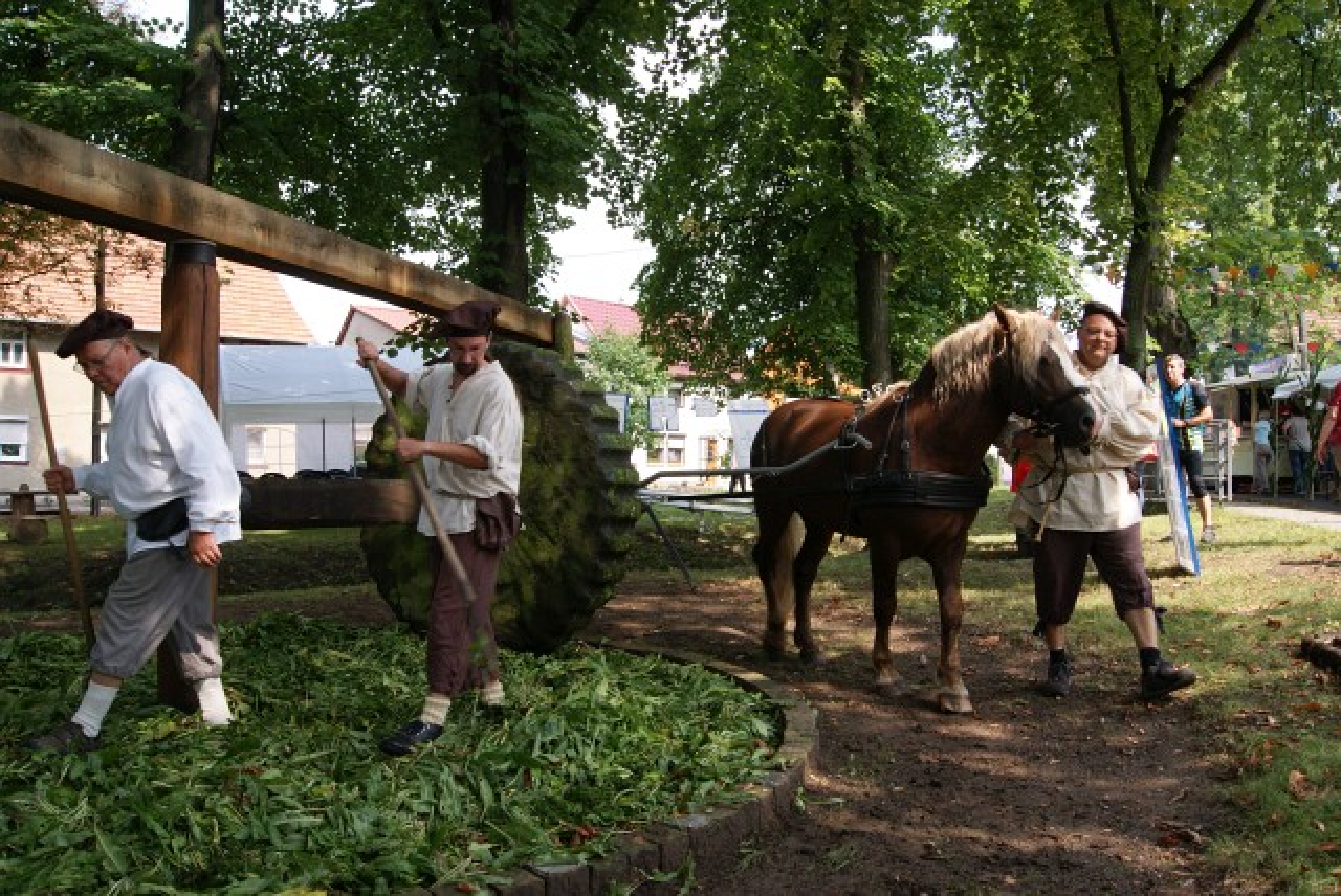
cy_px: 448
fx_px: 1007
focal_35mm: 27
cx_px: 670
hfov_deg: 67.3
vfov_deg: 48.0
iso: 100
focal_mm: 18
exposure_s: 1/60
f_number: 8
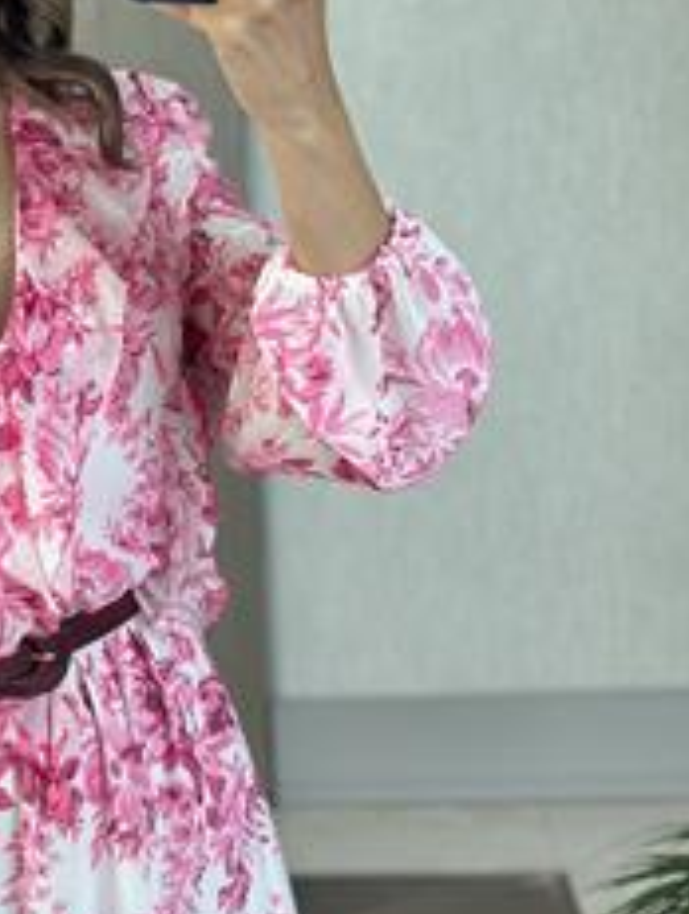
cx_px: 20
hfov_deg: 13.9
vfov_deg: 18.7
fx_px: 2779
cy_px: 451
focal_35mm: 105
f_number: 1.78
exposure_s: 1/150
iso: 160
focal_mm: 6.86
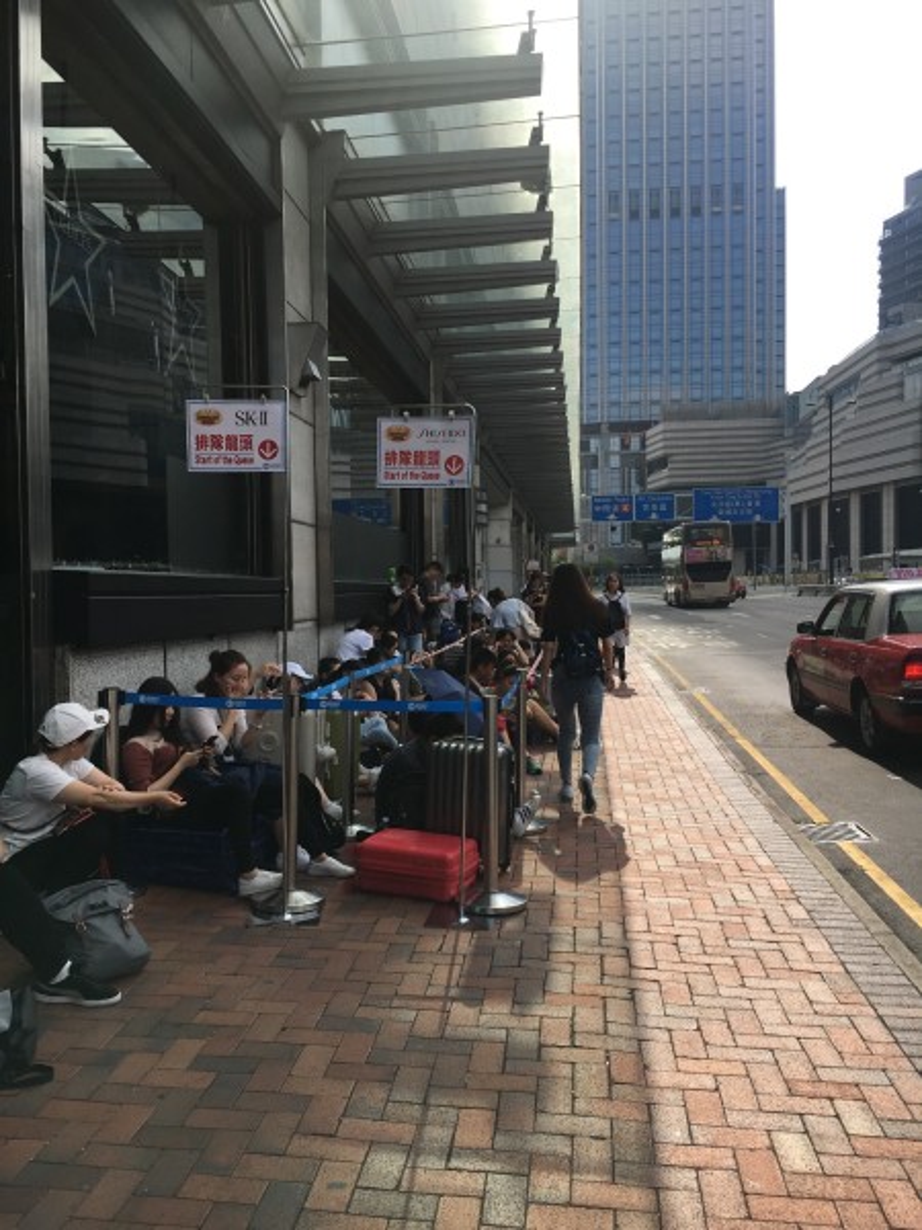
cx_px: 461
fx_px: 1030
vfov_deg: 61.7
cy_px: 615
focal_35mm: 29
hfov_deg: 48.2
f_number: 2.2
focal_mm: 4.15
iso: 25
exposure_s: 1/1115
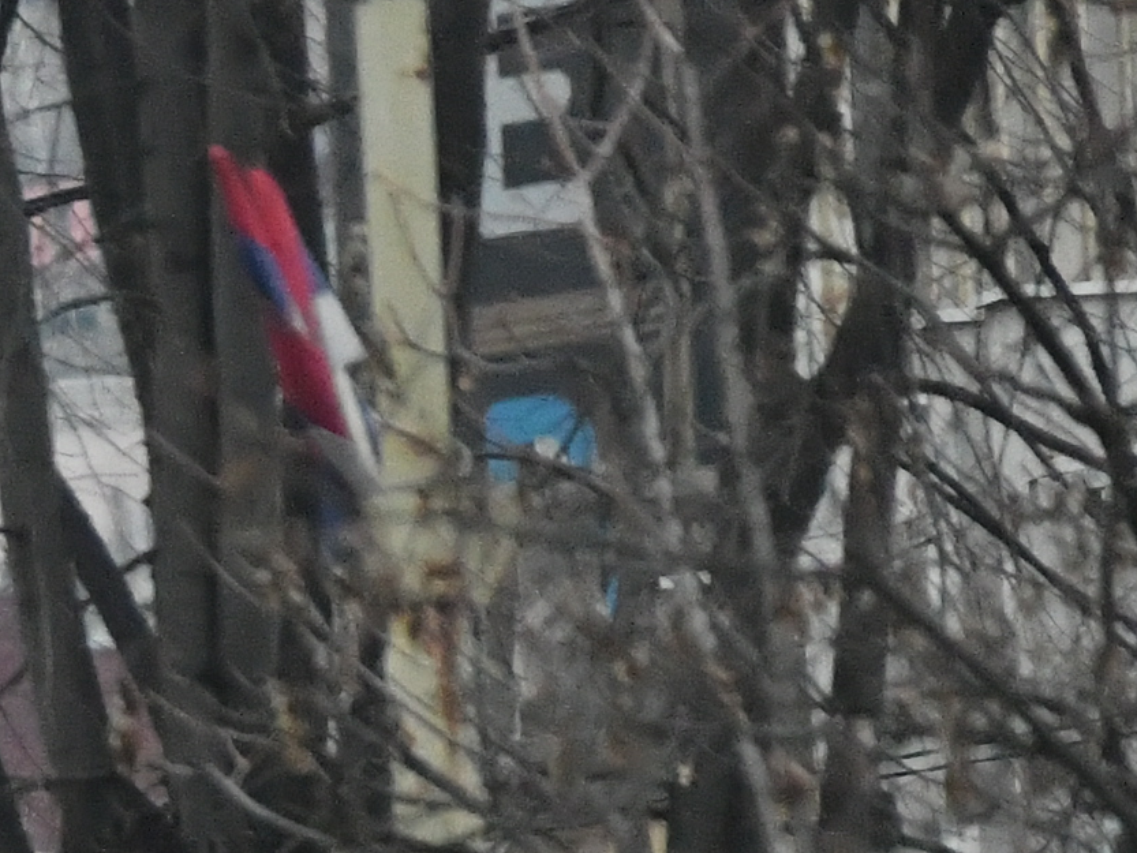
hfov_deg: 1.4
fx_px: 46944
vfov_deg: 1.0
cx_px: -2296
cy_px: 2787
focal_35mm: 1429
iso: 3200
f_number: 2.8
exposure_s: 1/2500
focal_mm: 200
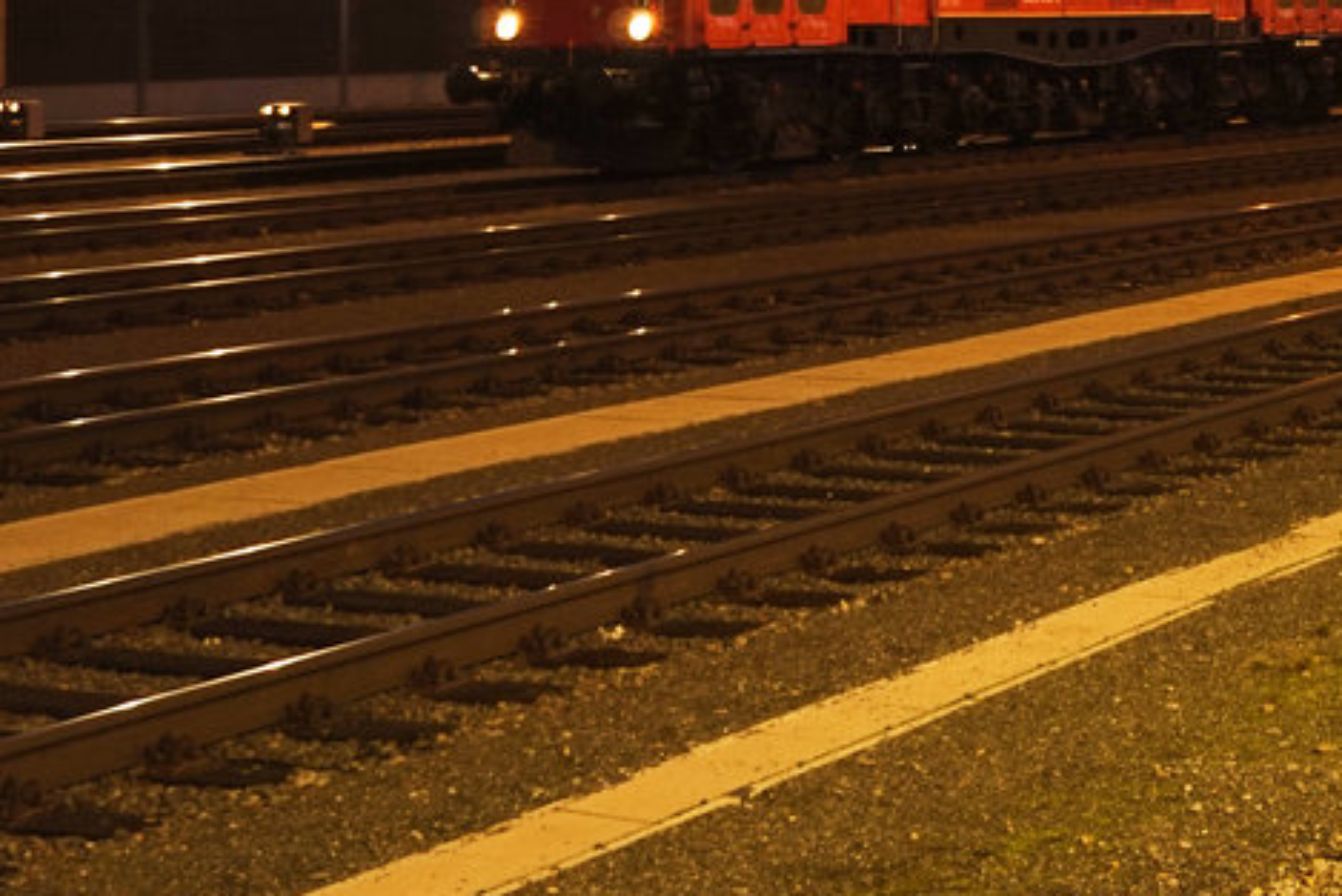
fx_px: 3430
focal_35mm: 92
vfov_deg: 14.6
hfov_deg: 21.2
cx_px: 1396
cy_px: -34
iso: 200
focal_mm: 24
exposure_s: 1/3
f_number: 4.5
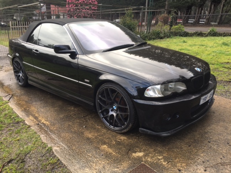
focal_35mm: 29
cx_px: 116
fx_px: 194
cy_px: 86
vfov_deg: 48.2
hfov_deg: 61.7
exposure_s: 1/124
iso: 25
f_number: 2.2
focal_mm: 4.15
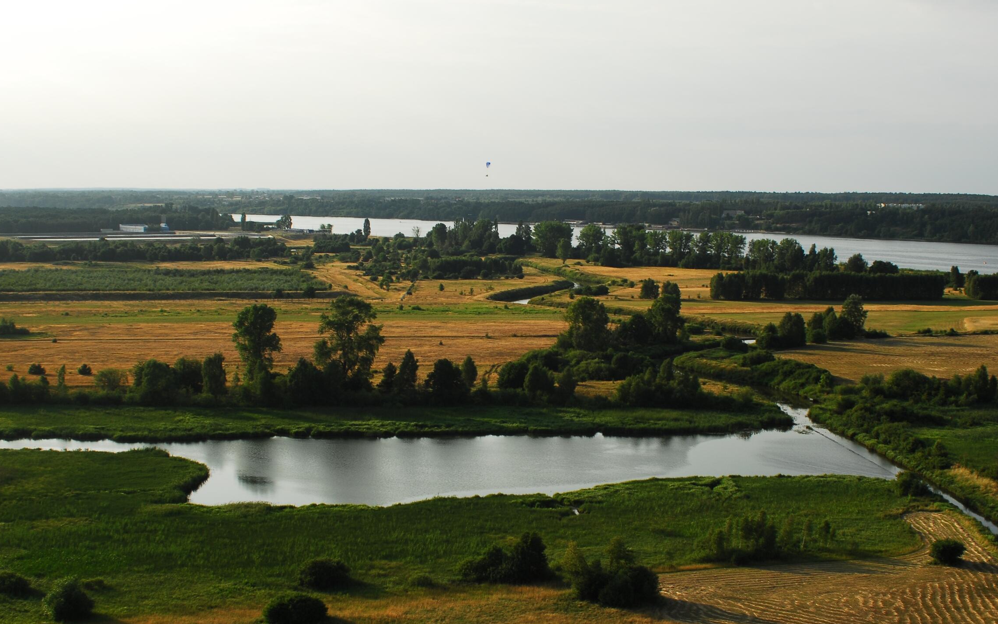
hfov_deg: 37.2
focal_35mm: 55
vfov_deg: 23.8
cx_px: 491
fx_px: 1483
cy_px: 323
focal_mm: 35
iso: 100
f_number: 7.1
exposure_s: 1/200
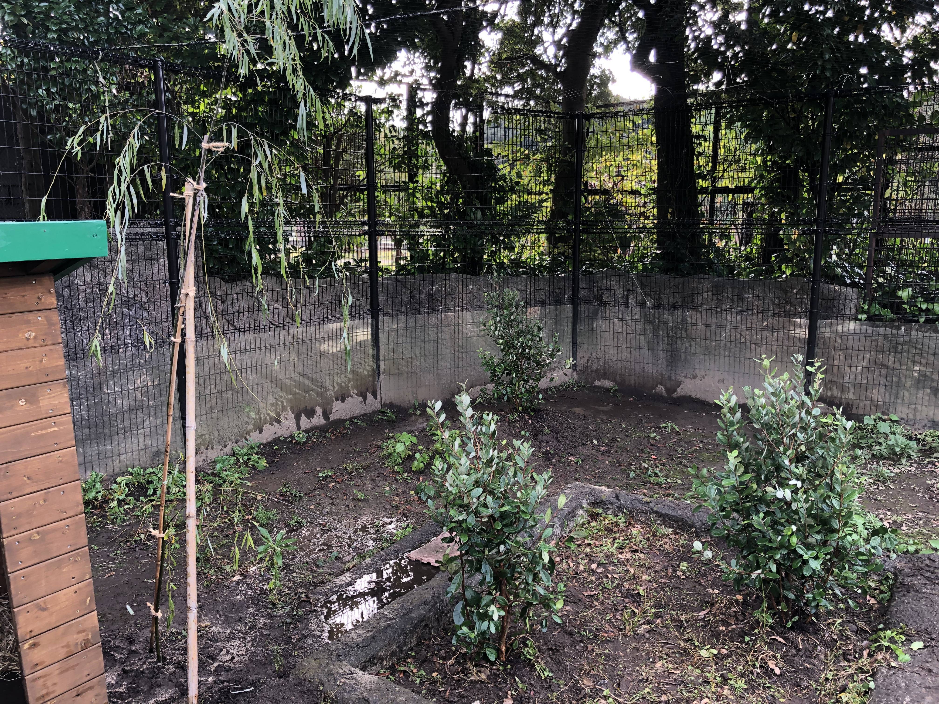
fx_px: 760
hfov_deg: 63.4
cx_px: 470
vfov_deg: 49.7
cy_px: 352
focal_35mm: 28
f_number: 1.8
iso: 50
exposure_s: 1/120
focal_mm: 4
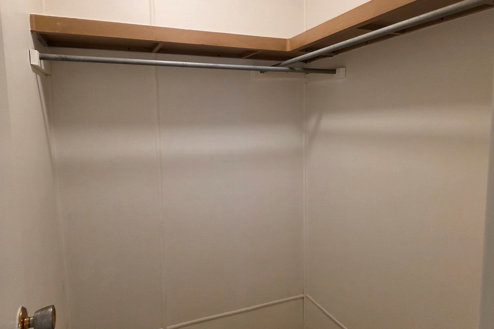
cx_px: 247
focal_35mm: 24
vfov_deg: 53.1
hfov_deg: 73.8
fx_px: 329
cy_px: 155
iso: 400
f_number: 1.7
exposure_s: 1/120
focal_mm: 6.3
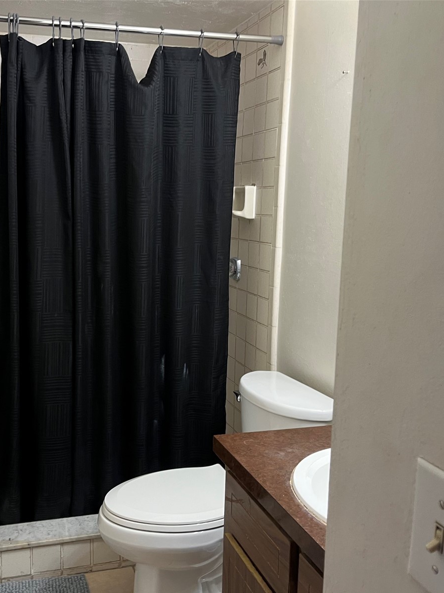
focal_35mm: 35
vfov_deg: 52.6
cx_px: 134
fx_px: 599
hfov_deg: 40.0
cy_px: 299
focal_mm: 5.1
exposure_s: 1/60
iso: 160
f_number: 1.6
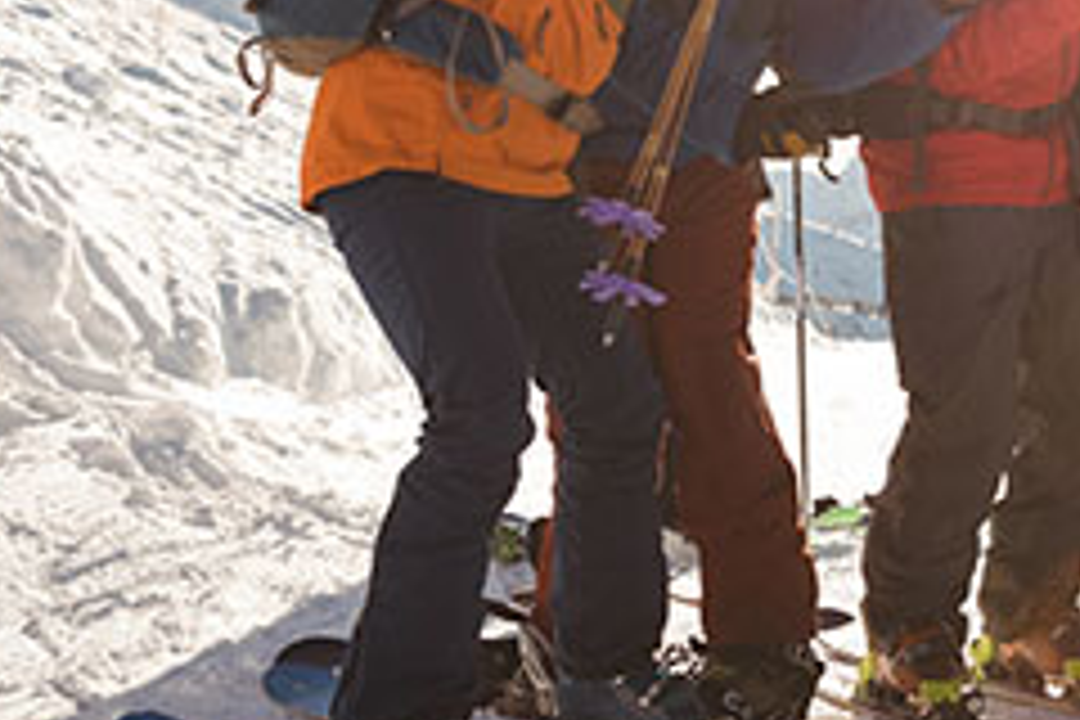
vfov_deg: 14.3
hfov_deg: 20.6
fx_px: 2850
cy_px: 104
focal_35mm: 95
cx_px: 1138
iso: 160
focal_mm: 38
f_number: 5.6
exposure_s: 1/640
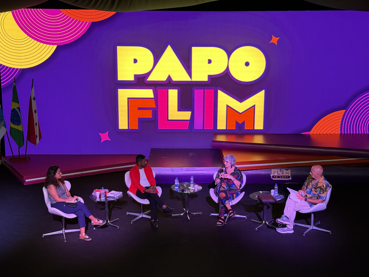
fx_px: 512
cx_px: 184
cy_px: 138
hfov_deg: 39.7
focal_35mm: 48
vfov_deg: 30.3
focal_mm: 6.76
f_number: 1.78
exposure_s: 1/60
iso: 200
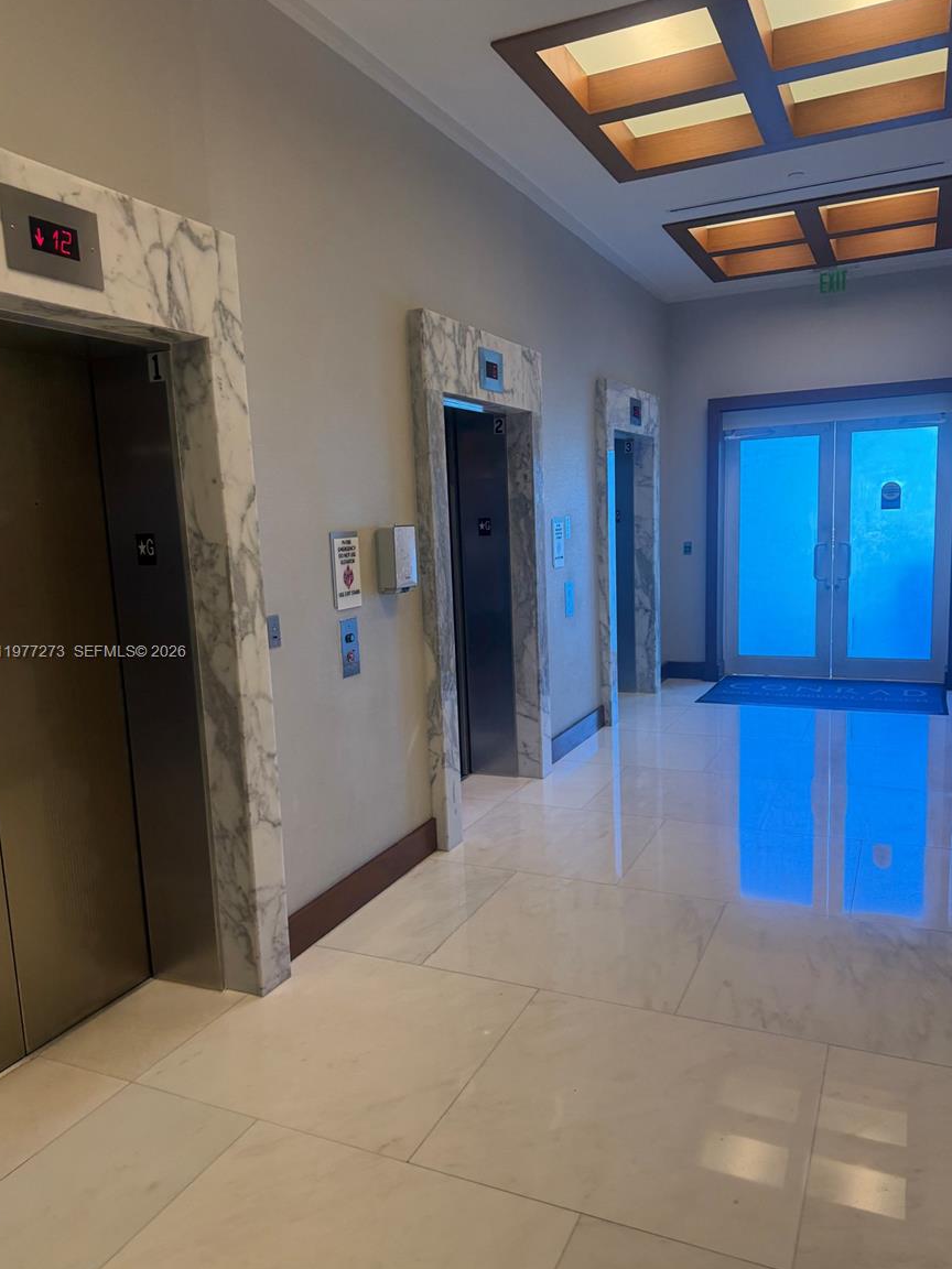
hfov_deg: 54.9
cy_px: 653
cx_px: 478
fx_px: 917
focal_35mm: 25
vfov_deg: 69.4
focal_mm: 6.76
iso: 200
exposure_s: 1/120
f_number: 1.78
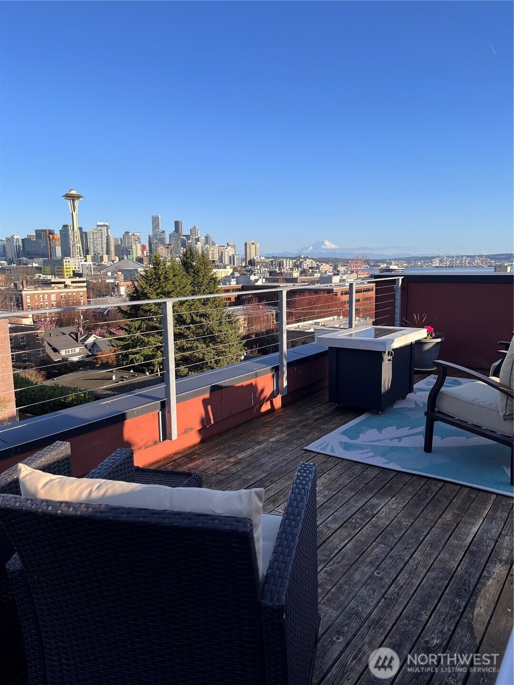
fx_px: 515
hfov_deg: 53.1
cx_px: 257
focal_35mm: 26
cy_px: 342
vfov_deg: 67.3
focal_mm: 5.1
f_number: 1.6
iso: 50
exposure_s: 1/1890
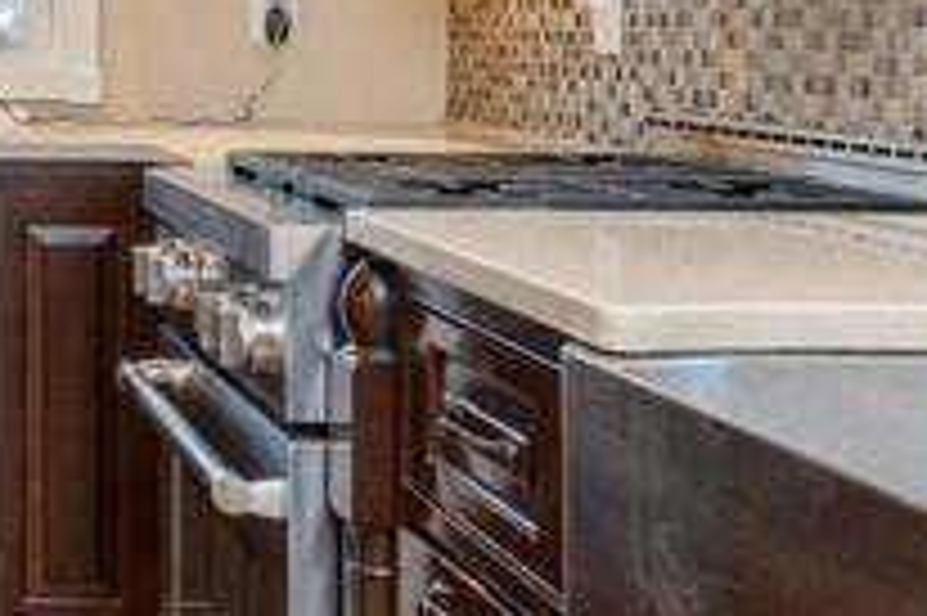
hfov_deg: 23.7
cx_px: -313
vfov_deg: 18.4
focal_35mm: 74
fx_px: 1904
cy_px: 236
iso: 200
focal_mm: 14
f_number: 11
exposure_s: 1/8
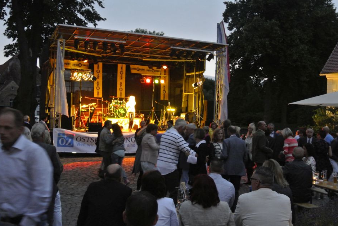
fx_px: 404
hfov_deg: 45.4
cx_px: 166
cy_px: 116
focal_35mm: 43
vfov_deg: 31.2
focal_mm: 15.7
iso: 1250
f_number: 4.2
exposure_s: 1/15
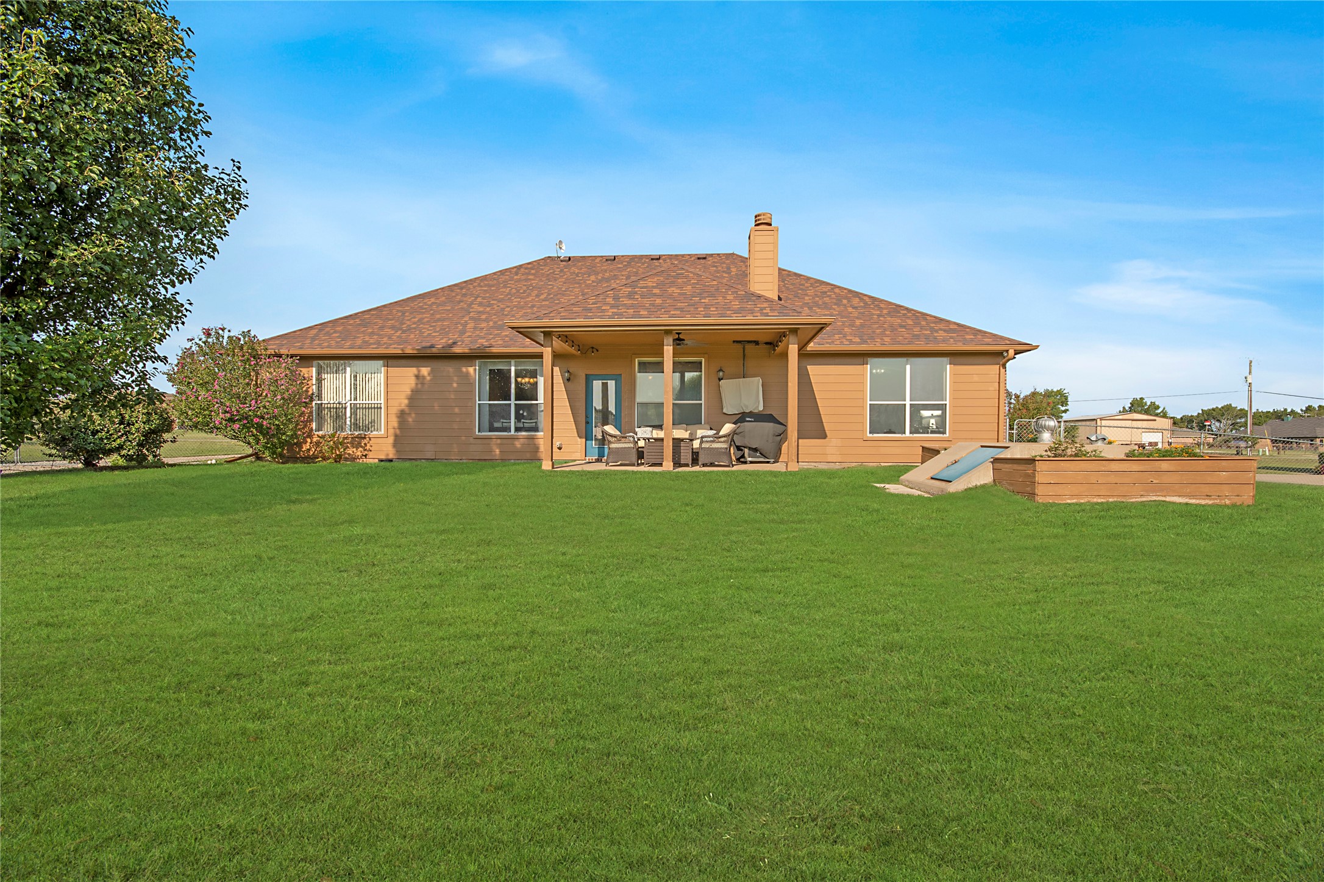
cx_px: 662
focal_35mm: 15
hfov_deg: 100.4
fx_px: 552
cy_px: 441
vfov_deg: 77.3
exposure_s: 1/160
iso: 100
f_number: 11
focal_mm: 10
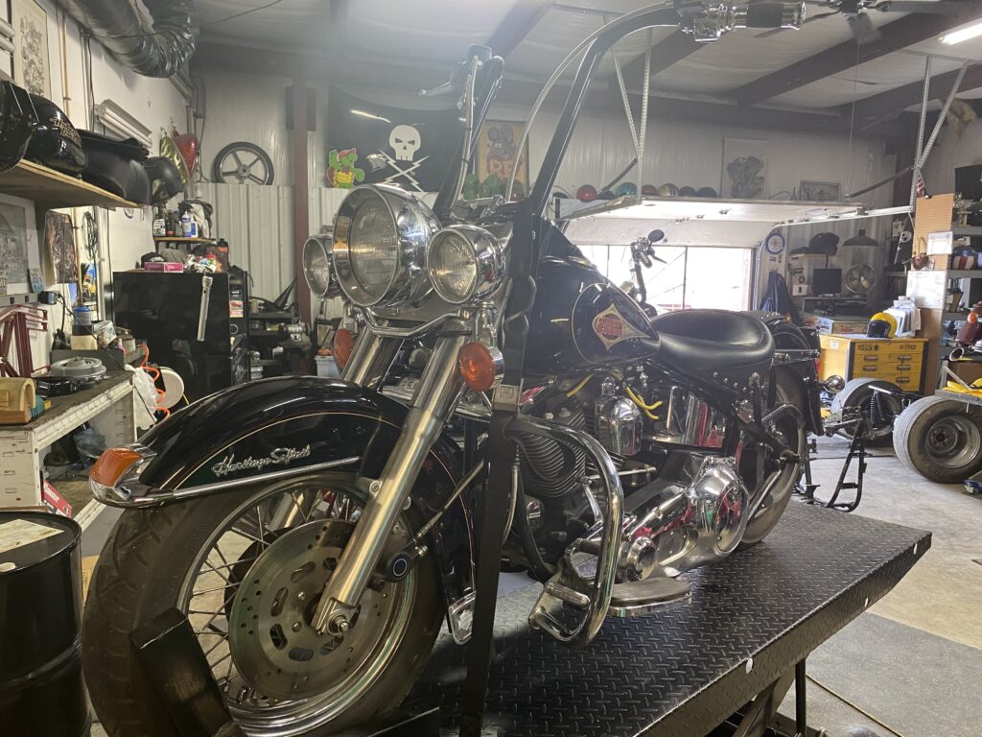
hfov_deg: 67.3
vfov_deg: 53.1
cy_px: 368
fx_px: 738
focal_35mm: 26
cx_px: 491
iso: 160
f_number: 1.8
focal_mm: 4.25
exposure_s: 1/60
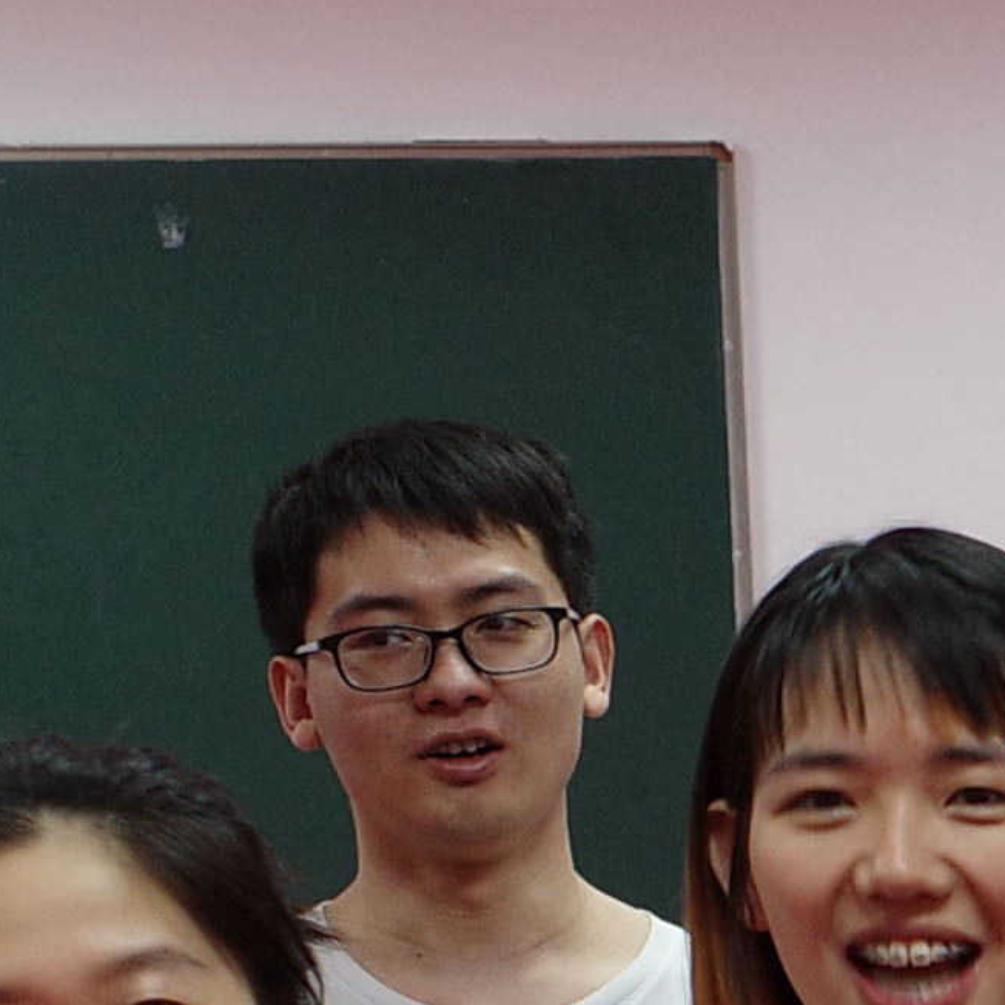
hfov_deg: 7.4
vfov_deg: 7.7
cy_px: 1882
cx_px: 2471
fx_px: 7193
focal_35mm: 219
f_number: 2.8
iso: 200
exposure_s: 1/20
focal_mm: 18.3
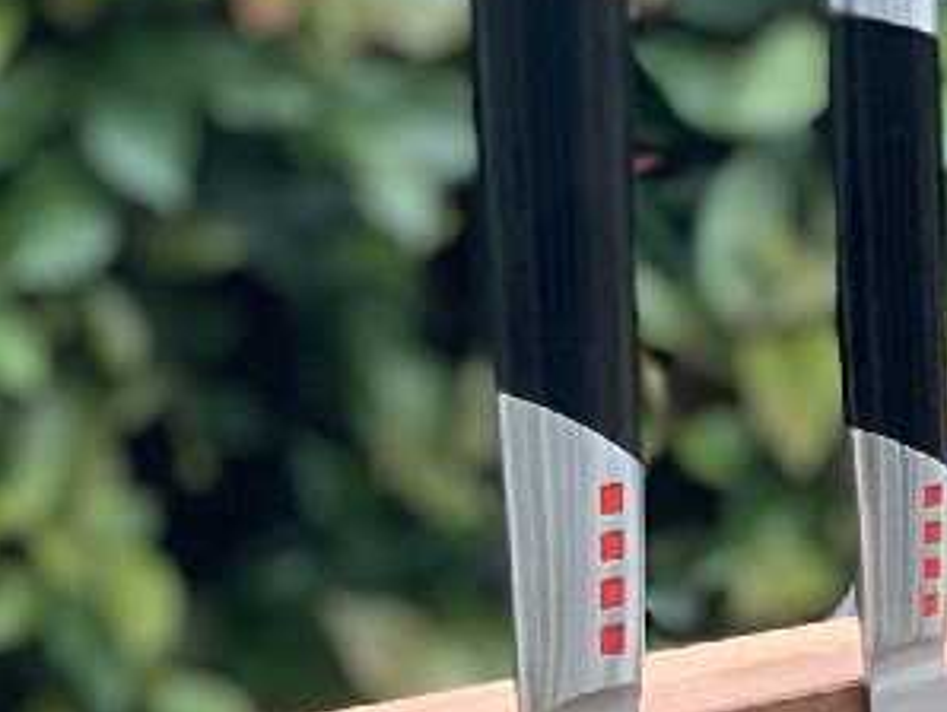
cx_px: 2302
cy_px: 1370
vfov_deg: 5.2
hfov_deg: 6.7
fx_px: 7694
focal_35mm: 281
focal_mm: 6
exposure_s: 1/122
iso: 50
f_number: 2.4
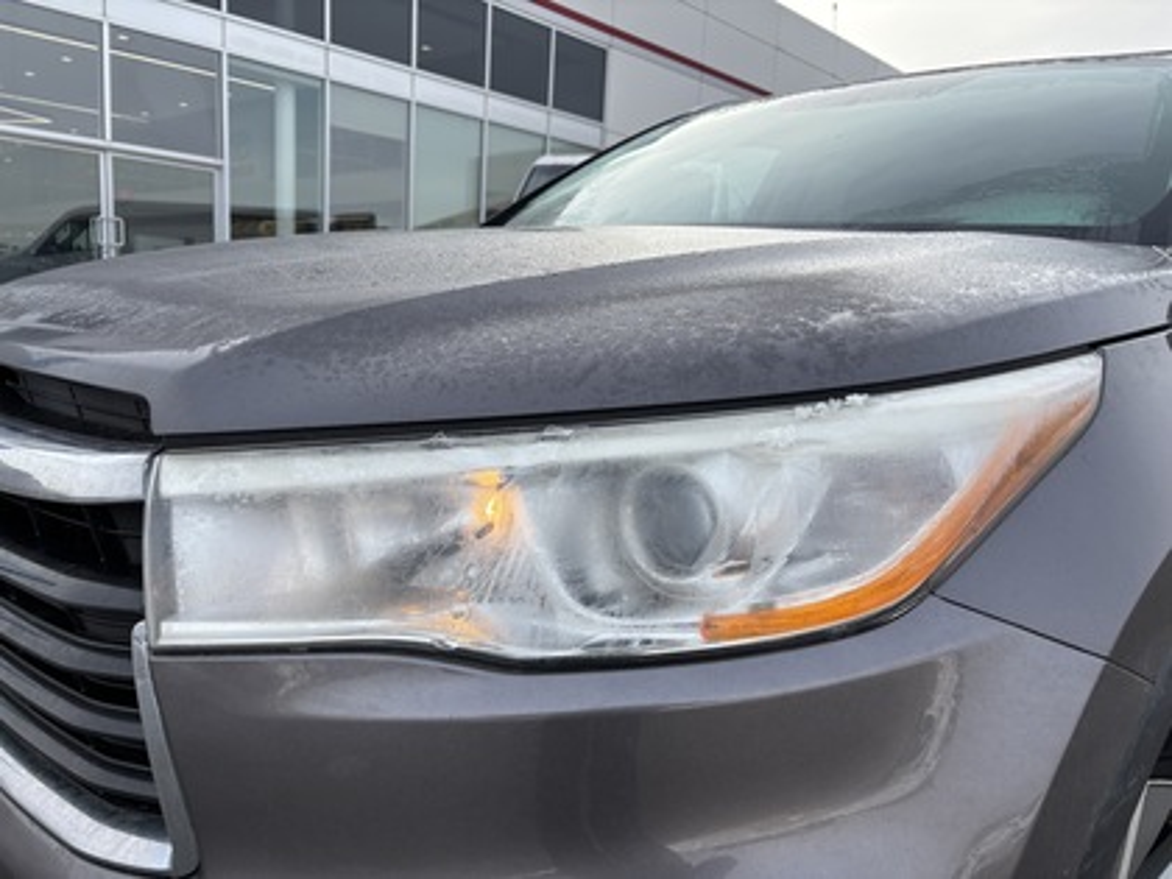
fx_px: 880
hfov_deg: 67.3
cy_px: 440
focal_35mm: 26
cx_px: 586
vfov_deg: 53.1
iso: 50
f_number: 1.6
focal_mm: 5.96
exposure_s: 1/1783
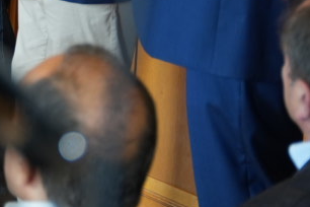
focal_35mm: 225
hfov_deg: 8.6
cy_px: -141
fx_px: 1934
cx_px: -324
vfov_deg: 6.0
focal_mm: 42.5
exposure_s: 1/200
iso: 800
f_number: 2.8
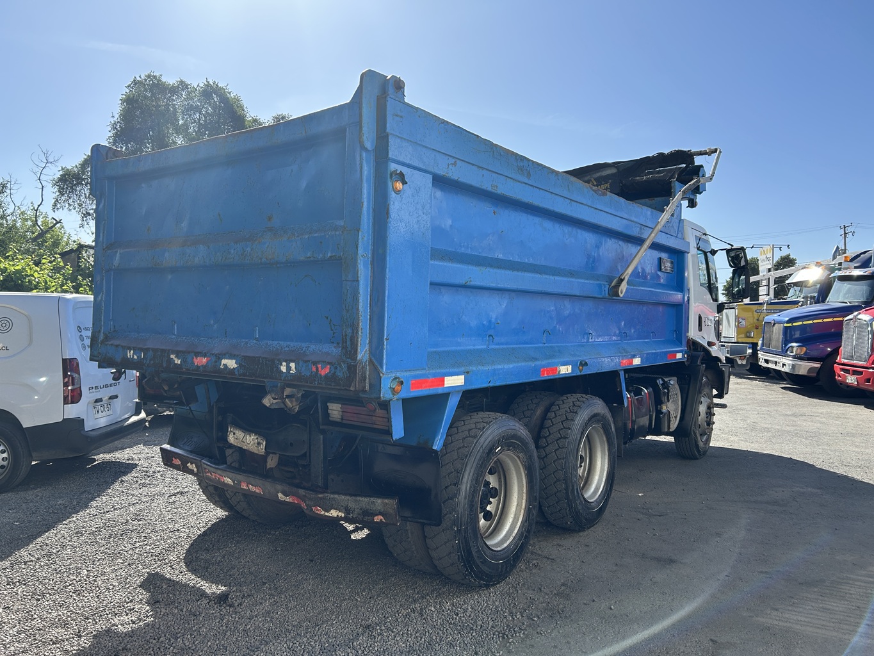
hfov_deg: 67.3
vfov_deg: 53.1
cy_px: 328
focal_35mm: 26
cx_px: 437
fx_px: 657
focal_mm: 5.7
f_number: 1.5
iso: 50
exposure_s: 1/2841
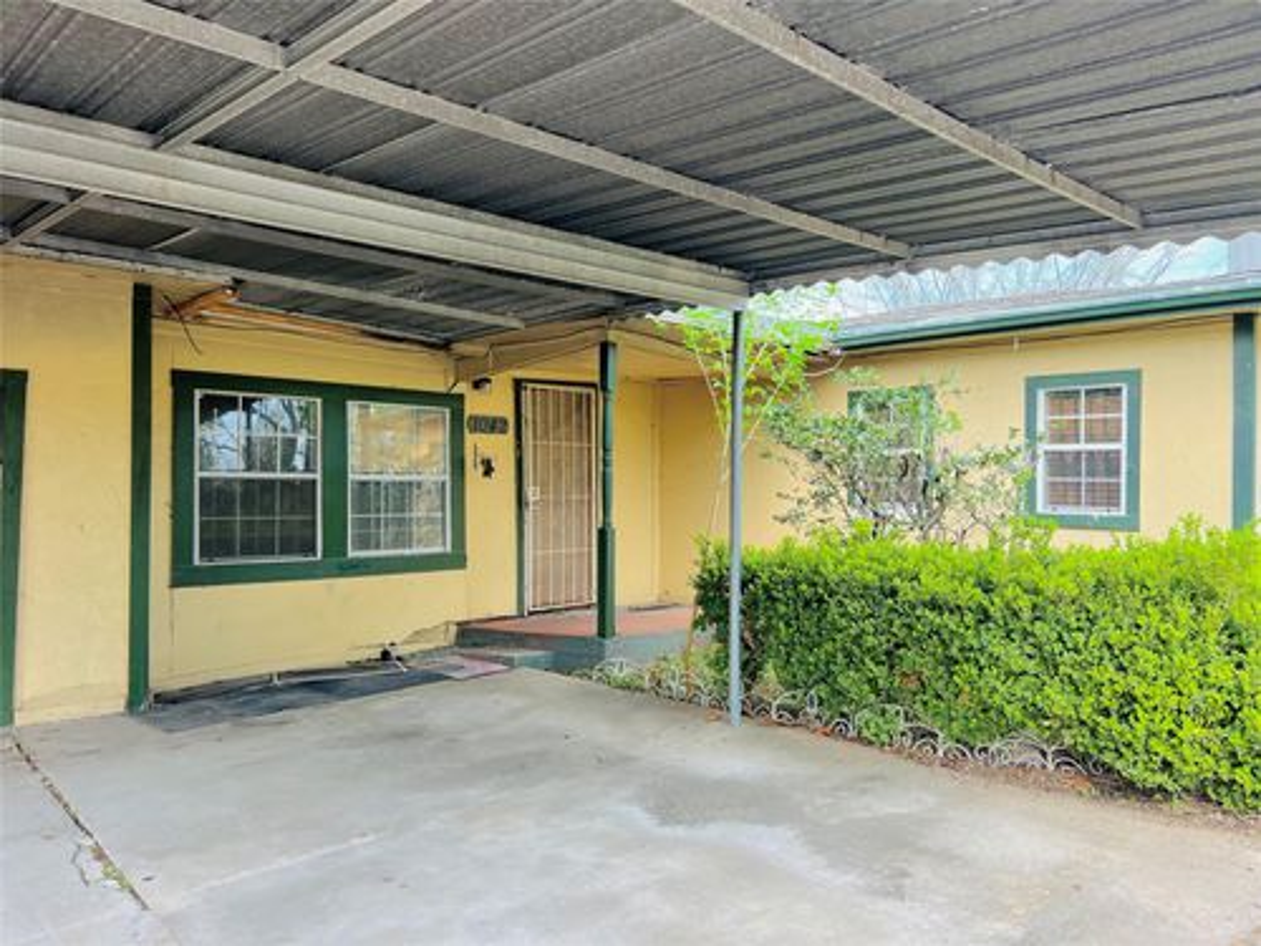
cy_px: 473
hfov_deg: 67.3
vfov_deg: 53.1
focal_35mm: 26
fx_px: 947
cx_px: 630
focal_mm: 5.7
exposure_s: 1/431
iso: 50
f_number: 1.5
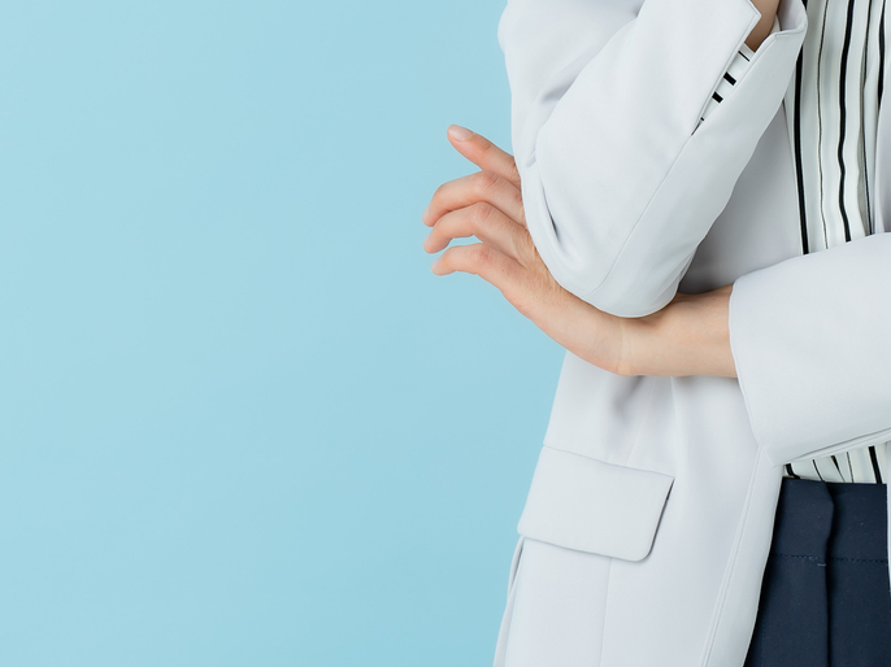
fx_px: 7359
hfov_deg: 6.9
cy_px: -167
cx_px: 618
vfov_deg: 5.2
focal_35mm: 286
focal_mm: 102
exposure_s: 1/125
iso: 100
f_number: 8
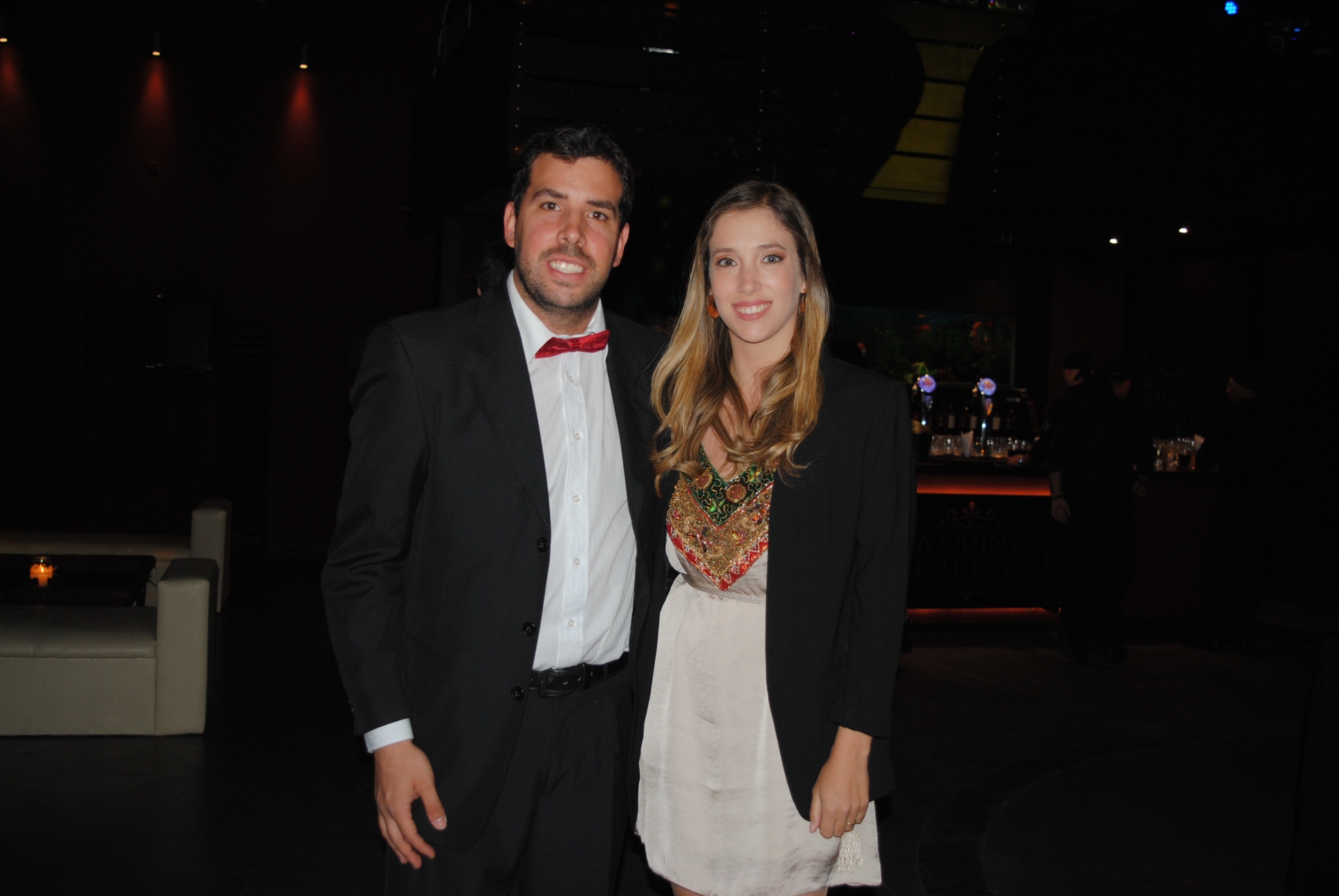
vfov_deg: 33.1
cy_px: 448
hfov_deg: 47.9
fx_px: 1508
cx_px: 670
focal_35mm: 40
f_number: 4
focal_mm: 27
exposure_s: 1/60
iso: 200
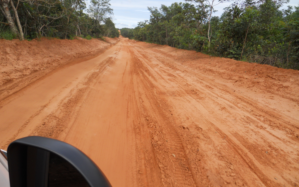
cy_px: 98
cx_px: 149
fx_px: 244
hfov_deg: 62.9
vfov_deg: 41.8
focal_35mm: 30
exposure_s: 1/320
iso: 80
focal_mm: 5
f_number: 5.4
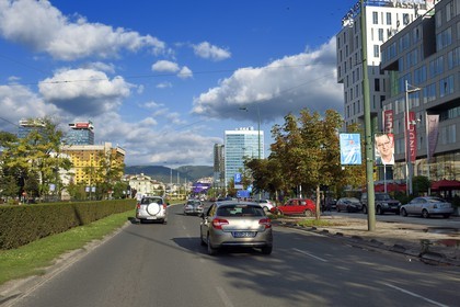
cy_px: 154
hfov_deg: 58.7
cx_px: 230
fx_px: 409
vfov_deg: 41.1
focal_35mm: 32
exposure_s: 1/500
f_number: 9
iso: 200
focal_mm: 32
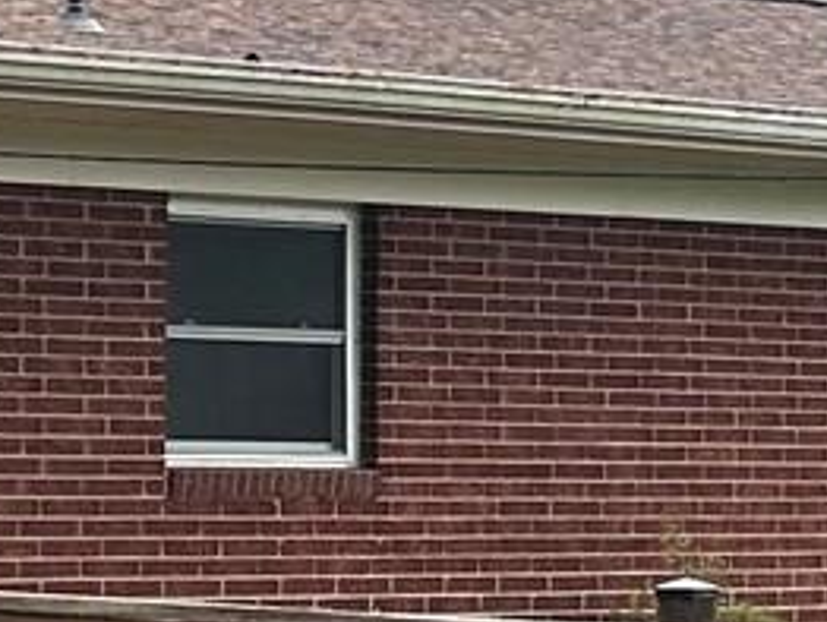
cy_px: 227
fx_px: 4854
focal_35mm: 203
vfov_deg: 7.3
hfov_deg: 9.2
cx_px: -805
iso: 50
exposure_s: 1/1029
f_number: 1.5
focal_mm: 5.7
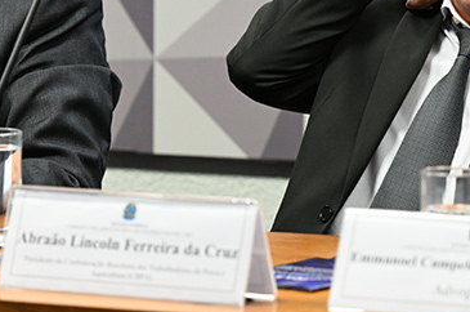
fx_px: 4301
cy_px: 49
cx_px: 127
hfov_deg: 6.3
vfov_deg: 4.1
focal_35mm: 330
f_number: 4
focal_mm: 140
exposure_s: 1/160
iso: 2500
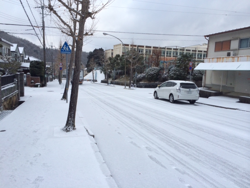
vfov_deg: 46.8
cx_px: 125
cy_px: 94
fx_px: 217
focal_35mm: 30
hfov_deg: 60.0
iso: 32
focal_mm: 4.12
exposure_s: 1/441
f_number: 2.2
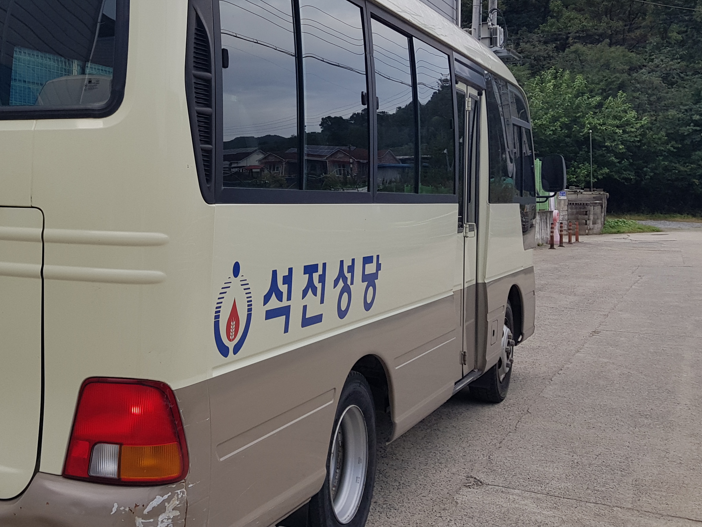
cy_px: 204
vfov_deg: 32.7
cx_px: 126
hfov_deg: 40.9
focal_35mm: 44
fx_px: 892
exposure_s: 1/530
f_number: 1.7
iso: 40
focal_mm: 4.3
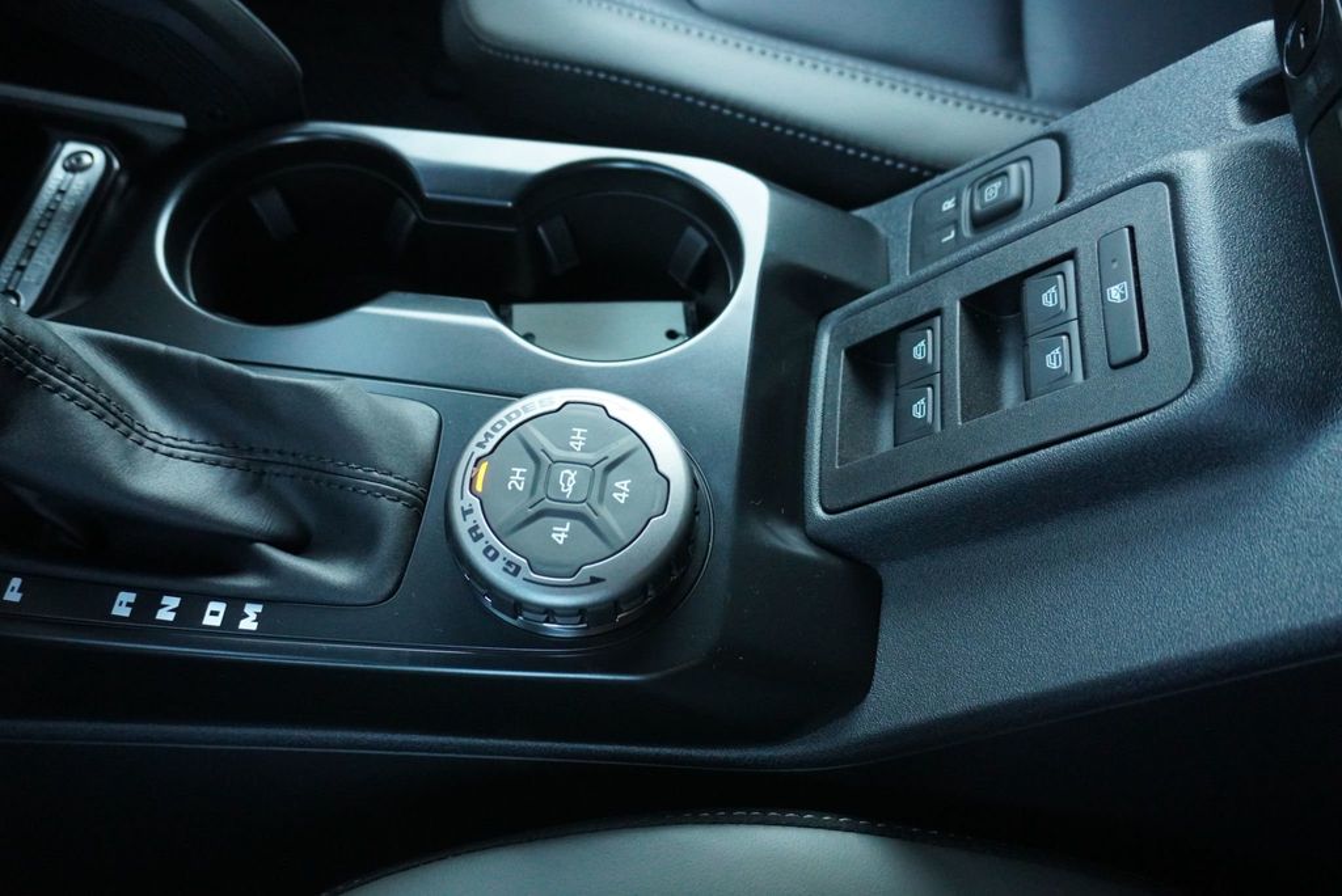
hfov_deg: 61.9
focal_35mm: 30
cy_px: 448
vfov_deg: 43.7
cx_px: 671
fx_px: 1119
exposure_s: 1/160
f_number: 4
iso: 4000
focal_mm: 20
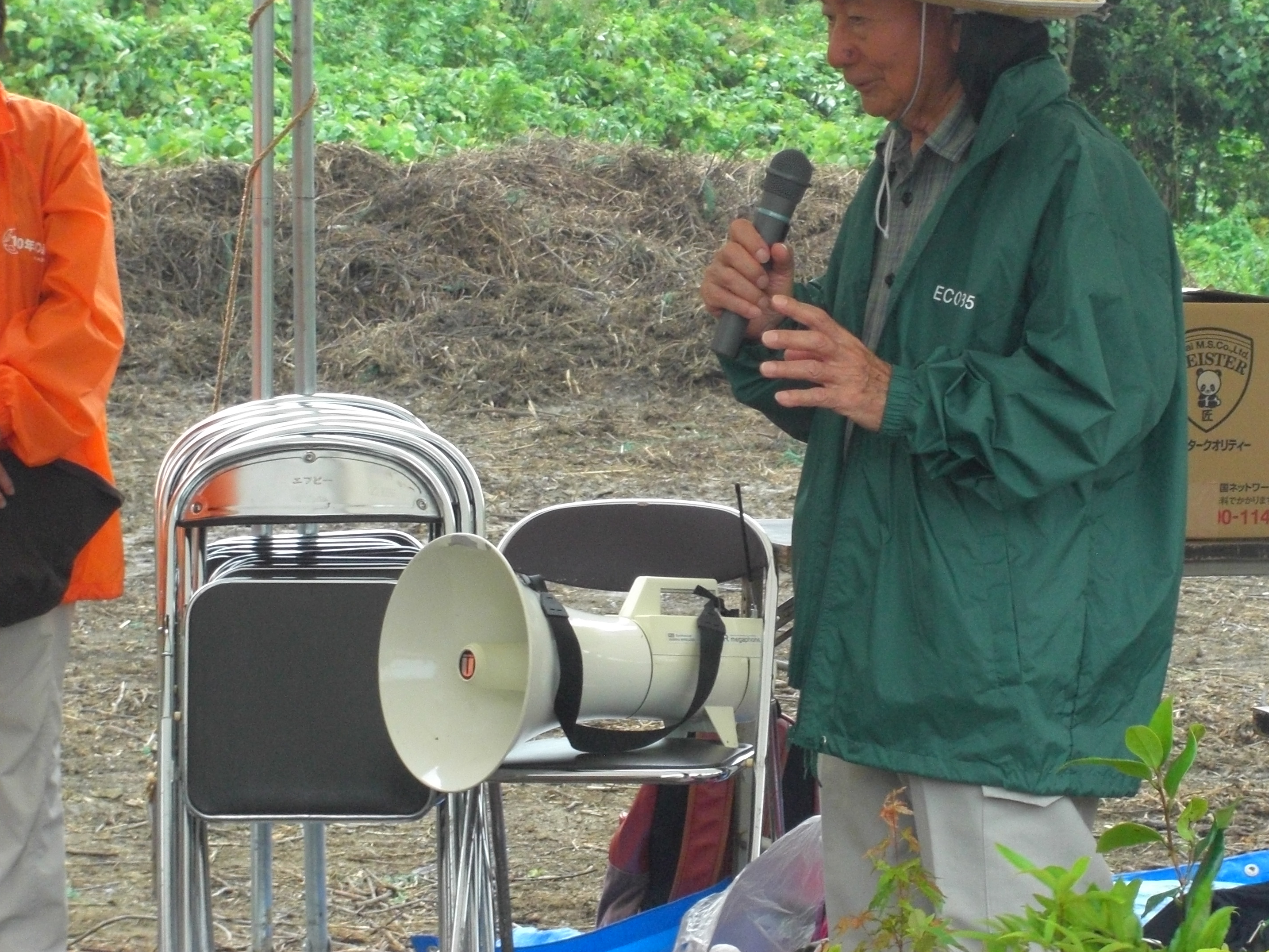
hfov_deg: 13.6
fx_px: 5316
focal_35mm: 145
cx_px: 801
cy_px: 353
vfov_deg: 10.2
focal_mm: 23.7
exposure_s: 1/125
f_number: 5.1
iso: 400
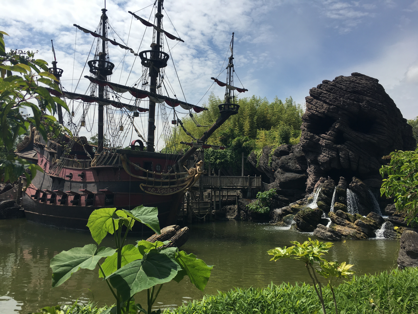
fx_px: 350
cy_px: 157
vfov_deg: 48.2
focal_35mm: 29
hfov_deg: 61.7
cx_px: 209
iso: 25
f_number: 2.2
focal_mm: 4.15
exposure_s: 1/1972
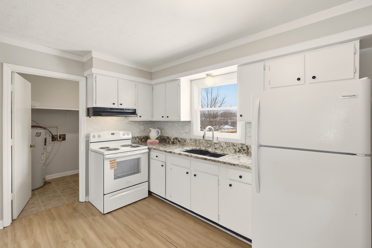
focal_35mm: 15
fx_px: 155
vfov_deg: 77.3
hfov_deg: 100.4
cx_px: 186
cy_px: 124
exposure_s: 1/125
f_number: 9
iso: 400
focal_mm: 10
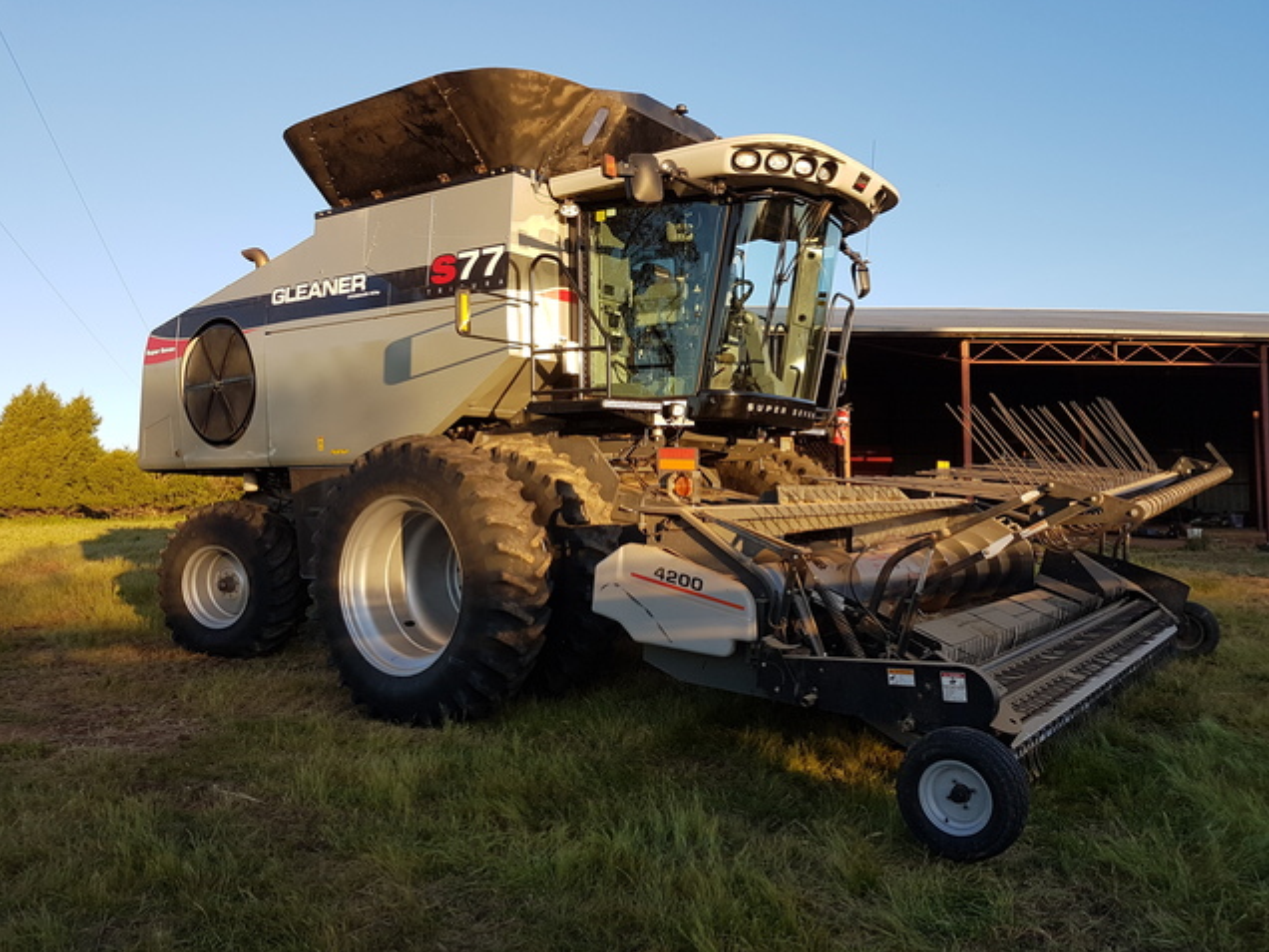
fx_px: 990
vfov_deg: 51.3
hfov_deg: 65.3
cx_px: 619
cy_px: 464
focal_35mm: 27
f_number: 1.7
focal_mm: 4.2
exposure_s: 1/505
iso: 40
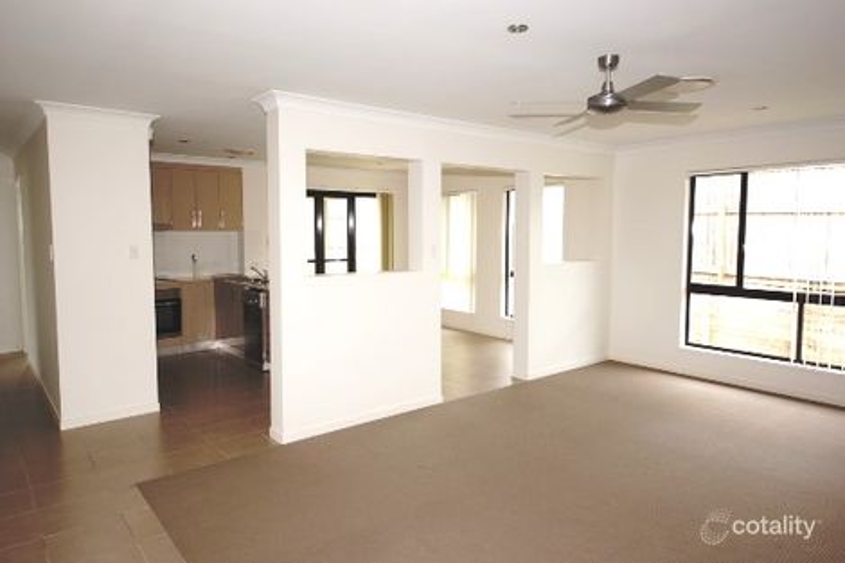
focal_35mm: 24
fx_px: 563
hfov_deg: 73.8
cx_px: 422
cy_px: 282
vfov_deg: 53.1
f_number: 5.6
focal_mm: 16
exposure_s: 1/60
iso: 200
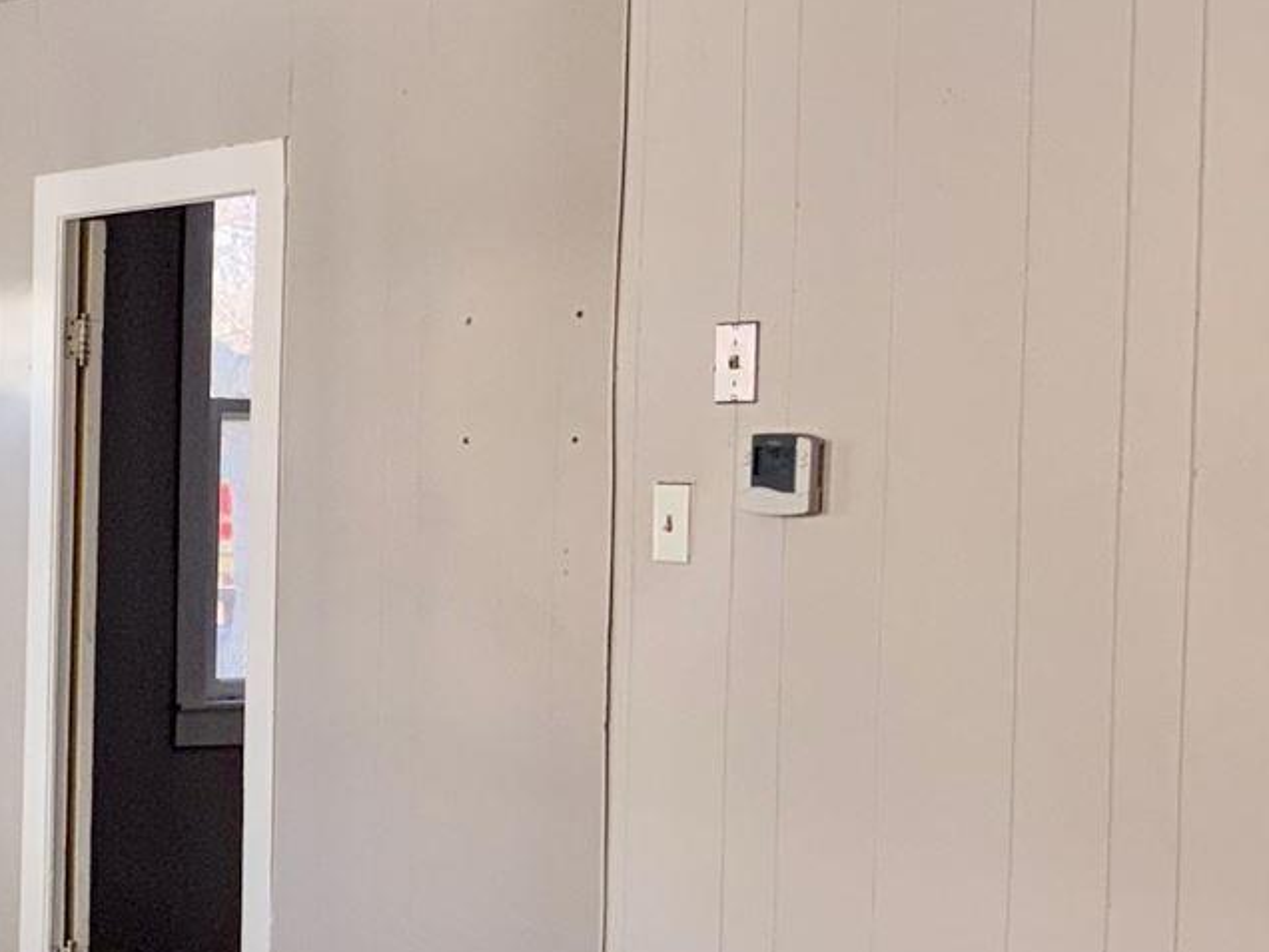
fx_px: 3189
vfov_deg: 16.9
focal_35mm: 87
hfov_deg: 20.4
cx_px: -421
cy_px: 599
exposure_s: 1/220
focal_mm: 6.76
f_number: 1.78
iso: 125
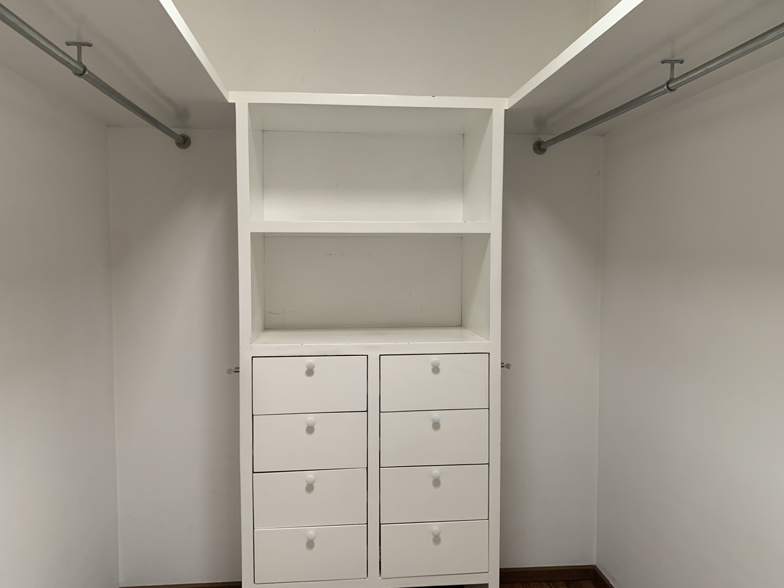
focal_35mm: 26
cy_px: 294
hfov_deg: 67.3
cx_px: 392
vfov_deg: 53.1
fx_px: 589
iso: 100
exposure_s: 1/60
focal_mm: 4.25
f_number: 1.8
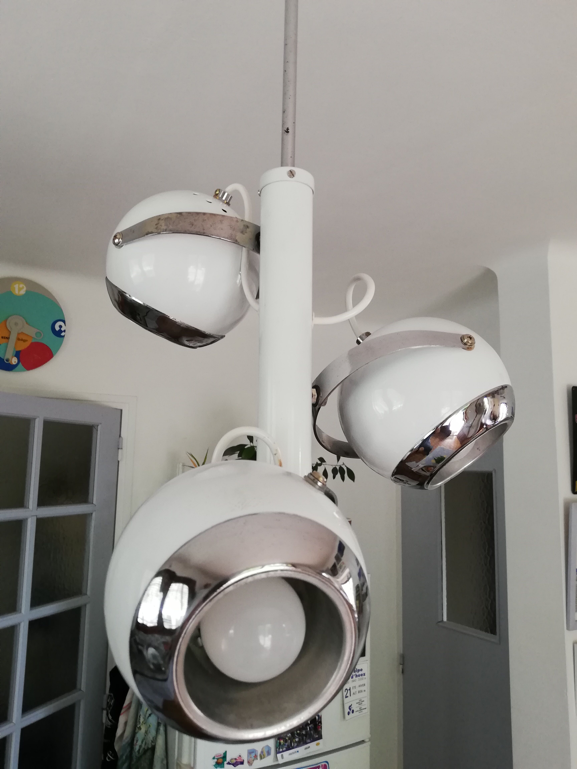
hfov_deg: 51.4
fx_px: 600
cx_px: 288
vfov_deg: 65.3
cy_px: 384
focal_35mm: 27
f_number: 2.2
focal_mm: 3.81
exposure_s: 1/33.3
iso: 200
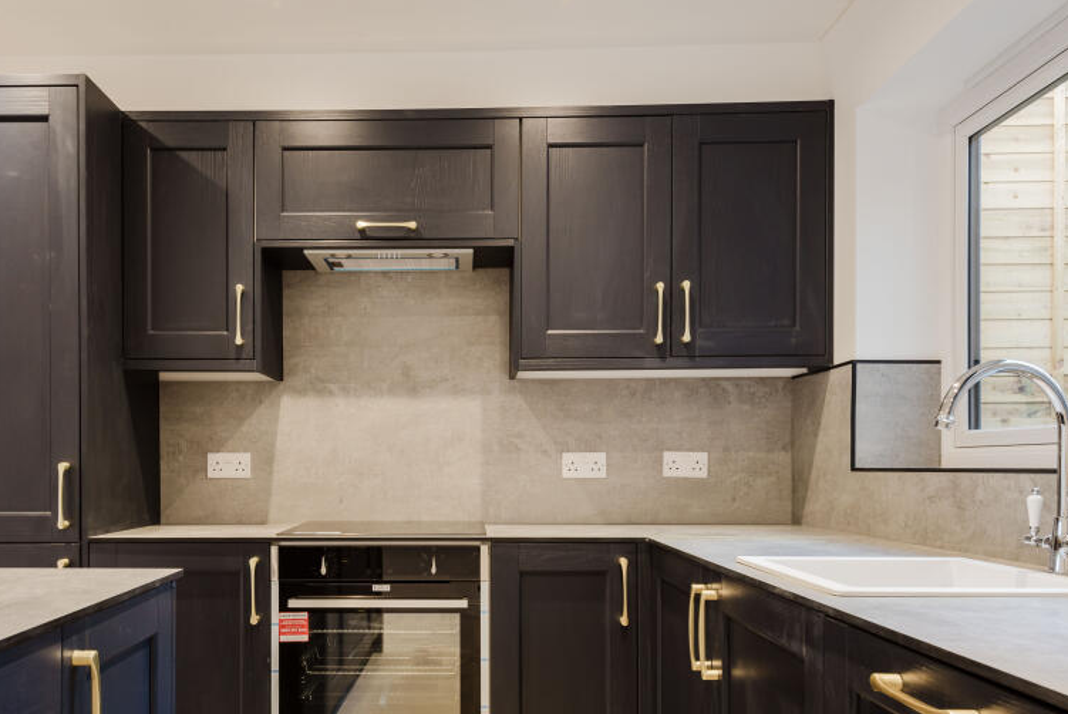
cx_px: 438
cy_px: 472
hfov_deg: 61.5
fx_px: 891
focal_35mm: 30
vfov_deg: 43.1
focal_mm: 22
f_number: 8
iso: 100
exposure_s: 1/6
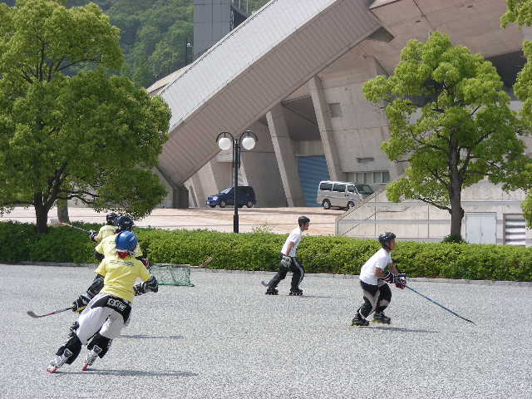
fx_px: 1737
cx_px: 266
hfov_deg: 17.4
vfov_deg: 13.1
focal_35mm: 113
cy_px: 200
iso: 50
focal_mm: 18.9
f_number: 4
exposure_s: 1/381
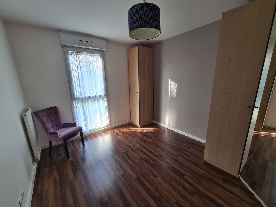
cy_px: 104
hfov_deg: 106.2
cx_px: 138
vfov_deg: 89.9
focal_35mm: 13
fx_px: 104
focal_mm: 2.2
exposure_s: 1/50
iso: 100
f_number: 2.2
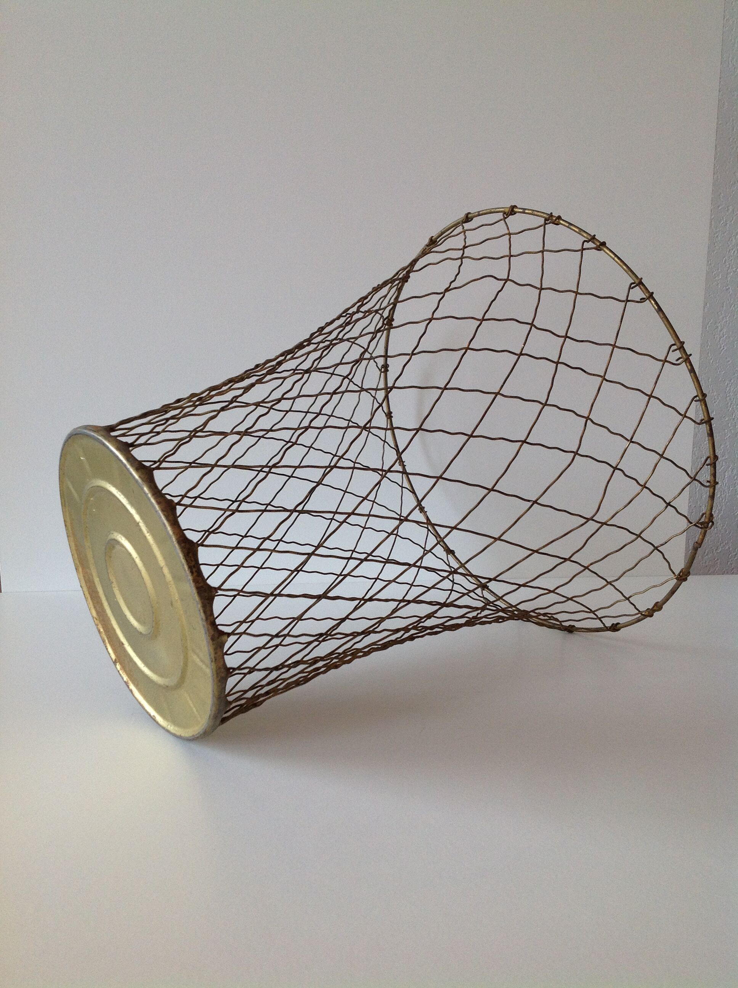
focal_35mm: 35
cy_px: 494
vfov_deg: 52.7
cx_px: 369
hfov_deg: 40.6
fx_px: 998
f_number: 2.4
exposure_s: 1/100
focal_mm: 4.28
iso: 100
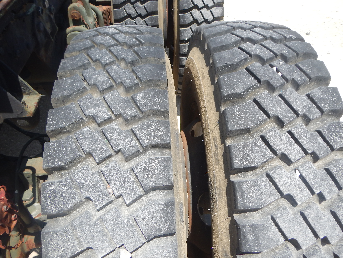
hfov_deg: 63.4
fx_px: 277
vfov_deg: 49.7
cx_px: 172
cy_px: 129
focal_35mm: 28
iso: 125
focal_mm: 5
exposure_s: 1/640
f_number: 3.9
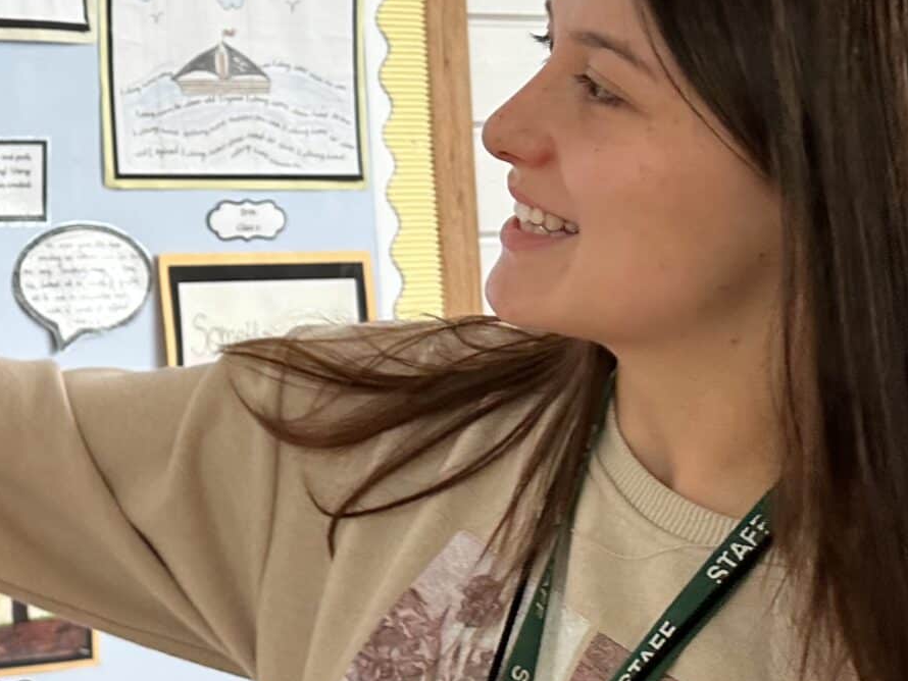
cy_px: 104
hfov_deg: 24.0
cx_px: -332
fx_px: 1810
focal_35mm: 69
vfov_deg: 21.0
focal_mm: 6.86
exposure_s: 1/121
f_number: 1.78
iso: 80
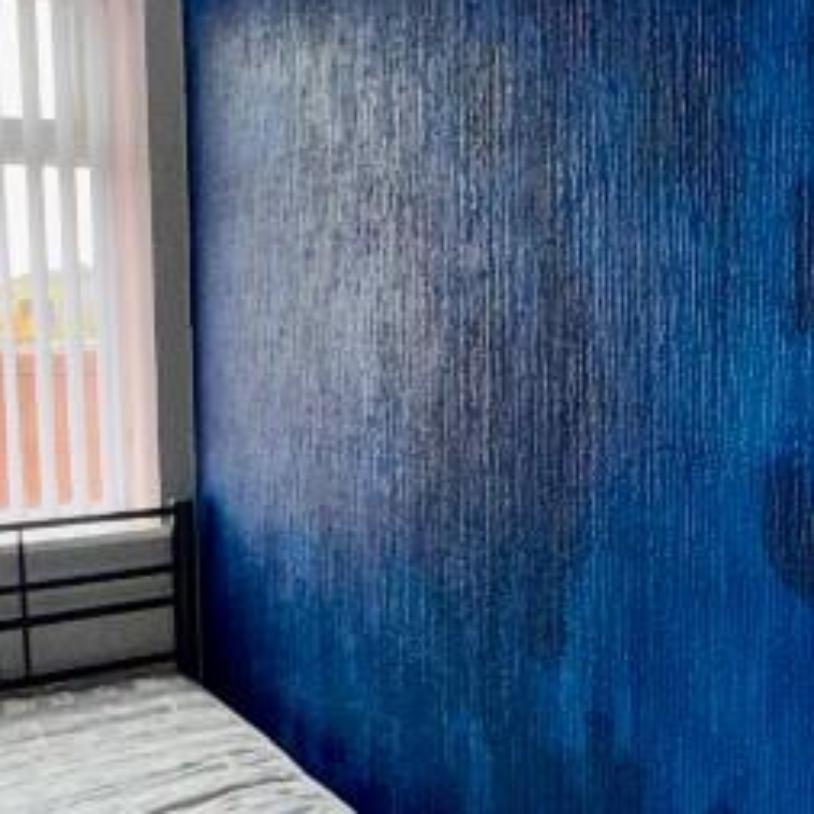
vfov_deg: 33.9
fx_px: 1330
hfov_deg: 34.0
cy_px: 505
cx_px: 434
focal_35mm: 50
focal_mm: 2.22
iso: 50
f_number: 2.2
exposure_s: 1/60
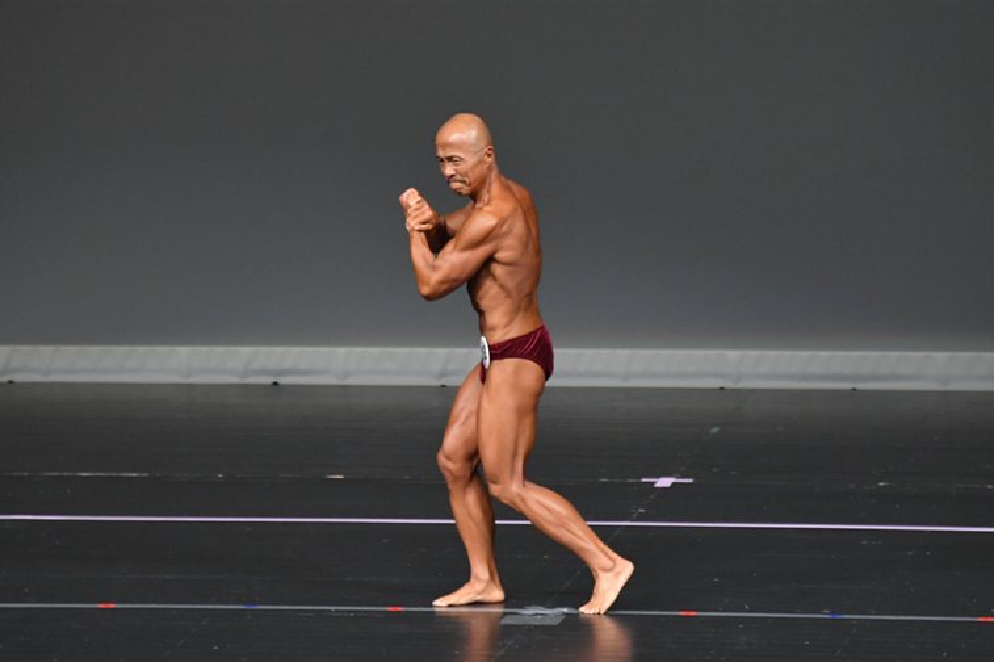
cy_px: 338
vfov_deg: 3.9
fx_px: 9742
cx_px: 488
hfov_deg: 5.8
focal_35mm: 353
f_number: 5.6
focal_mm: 230
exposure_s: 1/400
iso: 4000
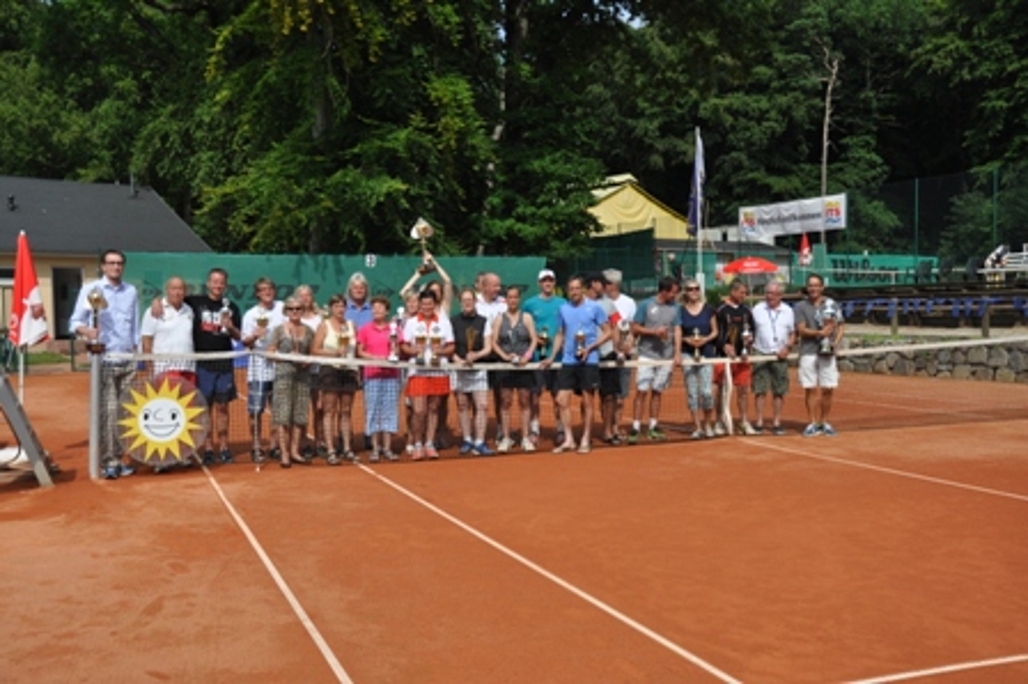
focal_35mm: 36
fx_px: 1027
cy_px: 342
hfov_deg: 53.2
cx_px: 514
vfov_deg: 36.8
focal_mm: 24
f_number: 7.1
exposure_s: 1/1600
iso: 400
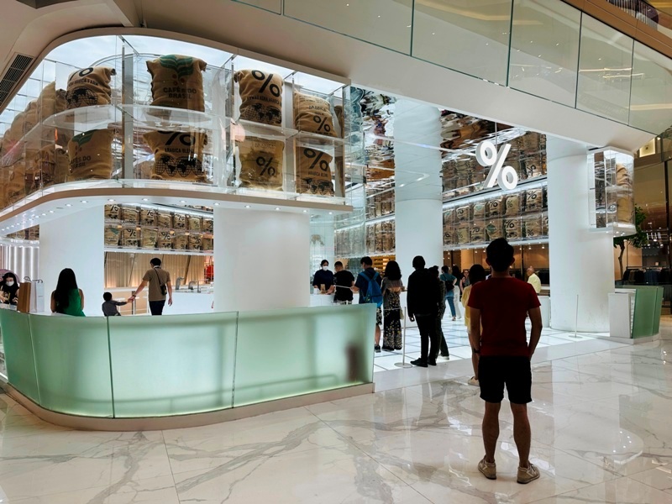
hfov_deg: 71.6
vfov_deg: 56.8
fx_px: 466
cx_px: 336
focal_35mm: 24
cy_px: 252
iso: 64
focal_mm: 6.86
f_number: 1.78
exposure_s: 1/191
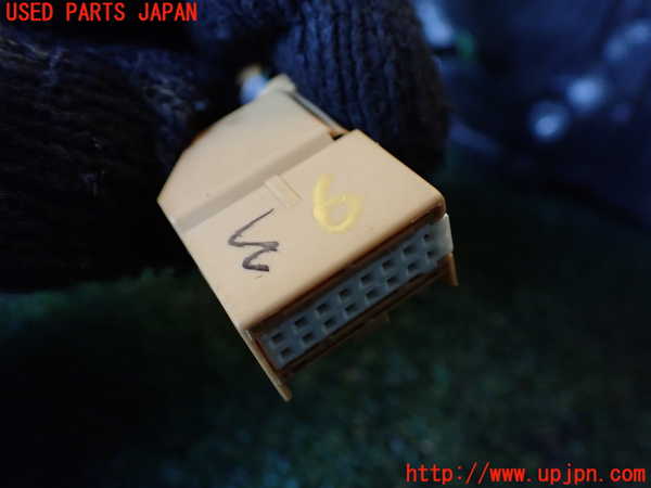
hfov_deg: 60.0
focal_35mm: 30
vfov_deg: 46.8
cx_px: 326
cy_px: 244
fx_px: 564
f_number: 2.3
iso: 800
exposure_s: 1/60
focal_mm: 5.4
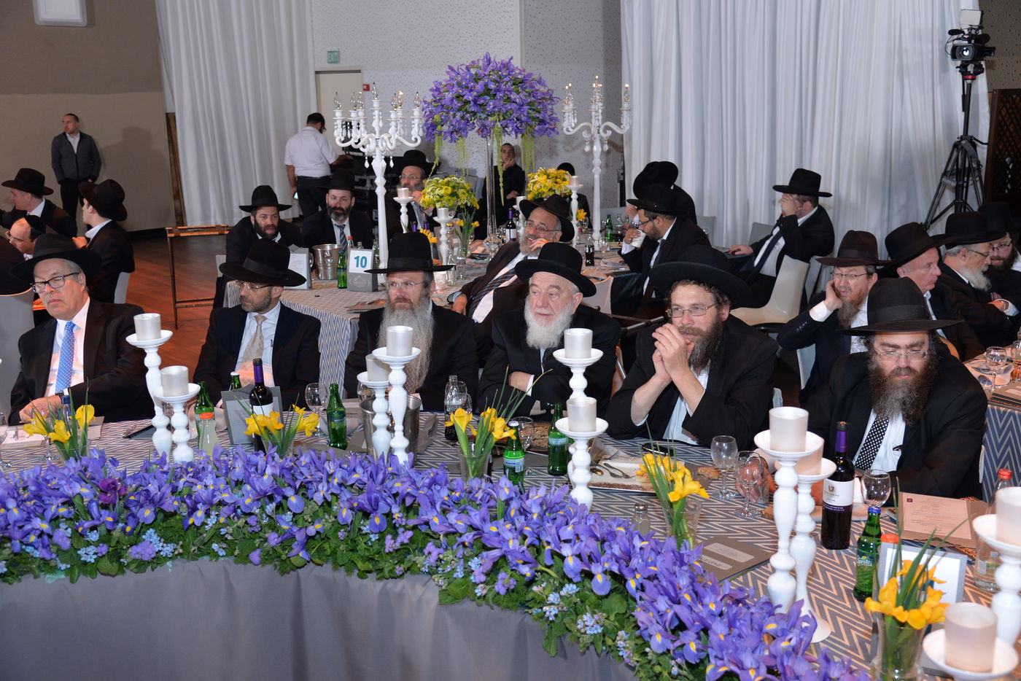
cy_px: 340
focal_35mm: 35
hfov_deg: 54.4
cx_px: 510
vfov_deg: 37.9
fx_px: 993
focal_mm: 35
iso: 1600
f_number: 5
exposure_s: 1/160
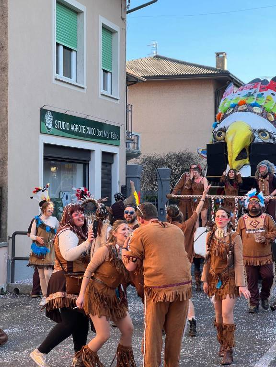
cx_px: 138
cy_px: 184
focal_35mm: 77
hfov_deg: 19.1
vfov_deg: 25.3
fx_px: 819
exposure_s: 1/99
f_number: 2.8
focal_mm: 9
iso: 32
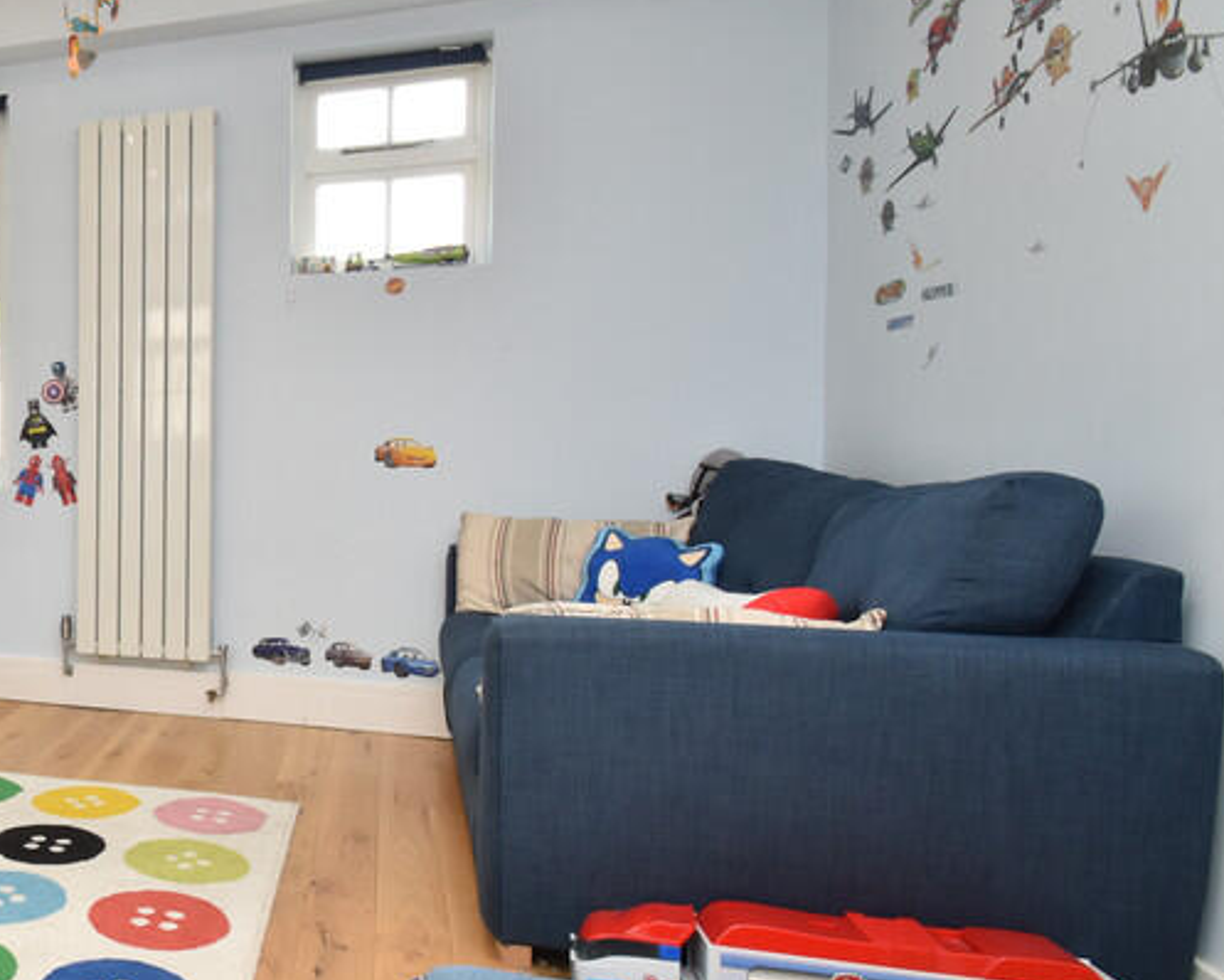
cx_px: -20
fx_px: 1051
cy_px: 435
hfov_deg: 48.7
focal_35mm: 29
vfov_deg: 49.9
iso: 720
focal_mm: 10
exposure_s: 1/60
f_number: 9
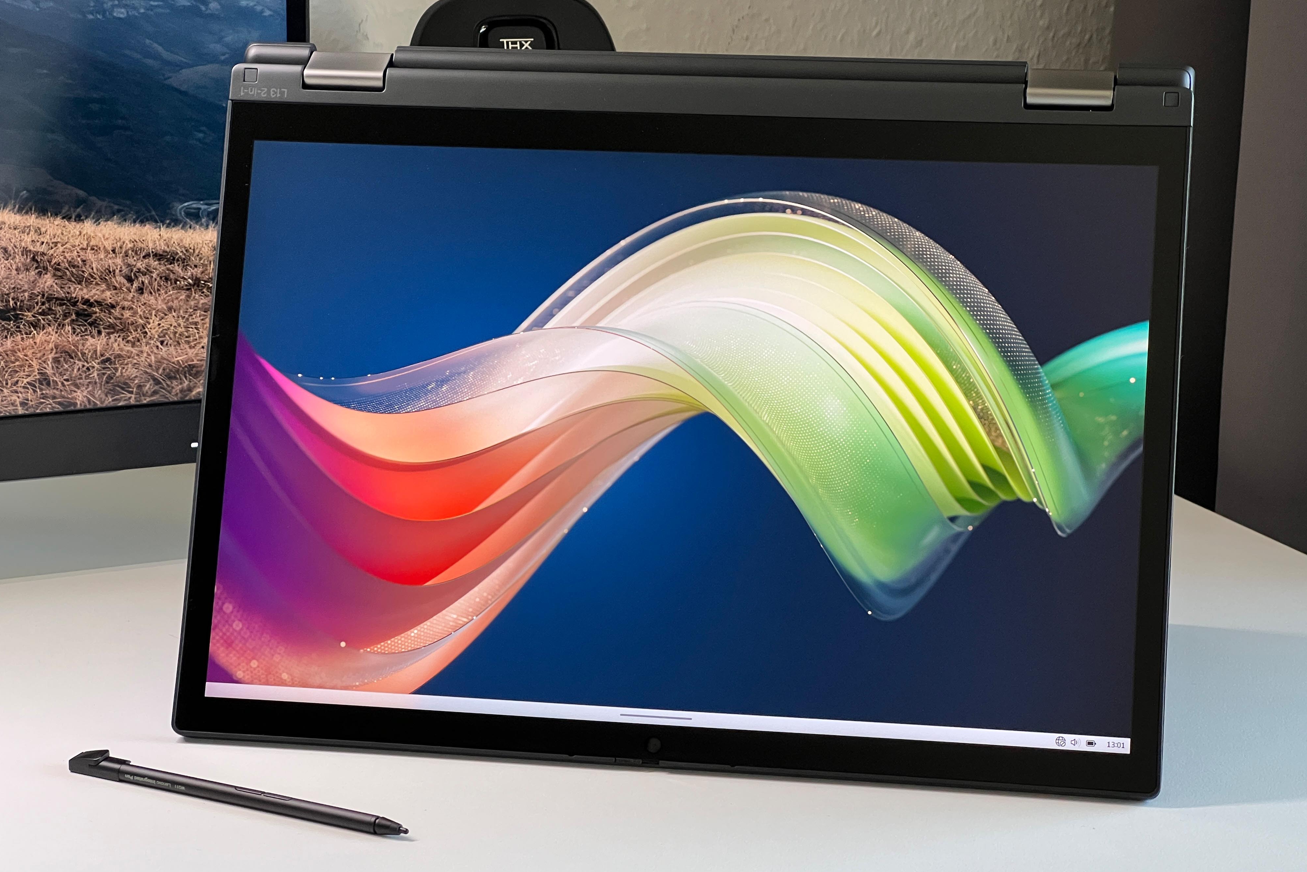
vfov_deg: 16.9
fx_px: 2941
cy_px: 469
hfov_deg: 25.1
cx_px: 659
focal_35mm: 81
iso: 200
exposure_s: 1/85
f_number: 2.8
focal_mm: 9
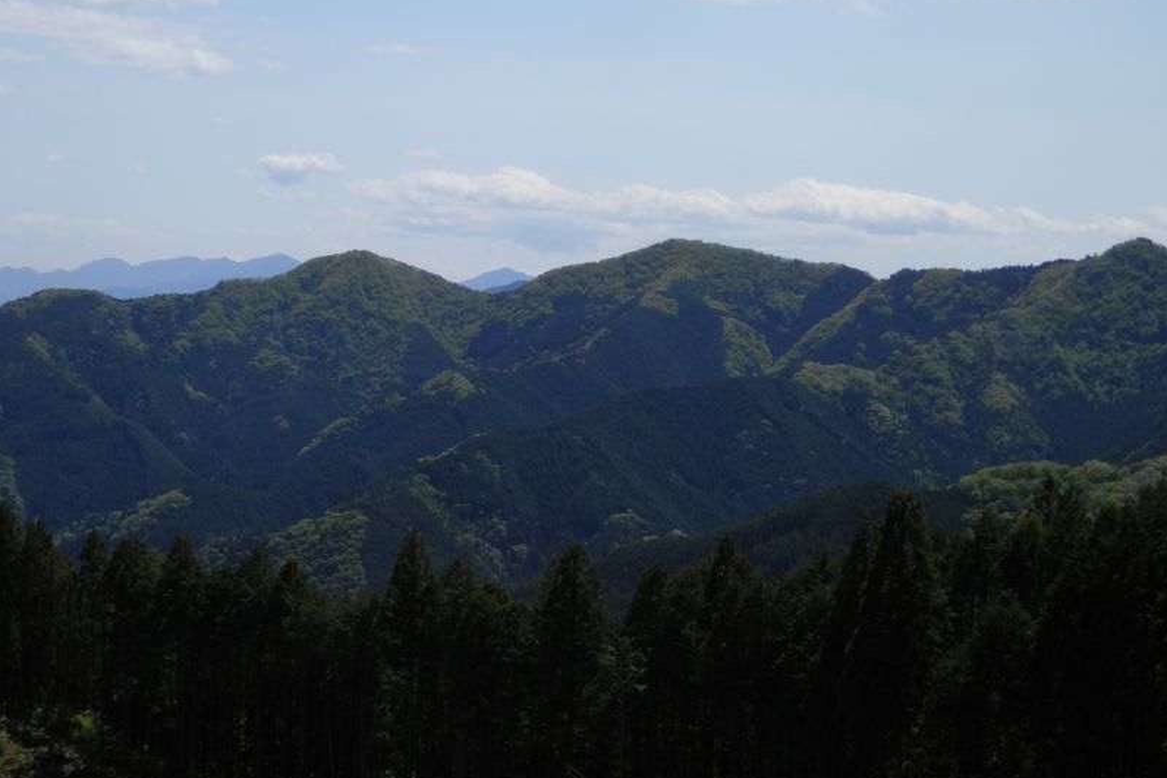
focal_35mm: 69
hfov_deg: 29.2
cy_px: 407
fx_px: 2237
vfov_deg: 19.7
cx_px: 585
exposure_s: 1/125
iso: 80
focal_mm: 11.9
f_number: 12.4
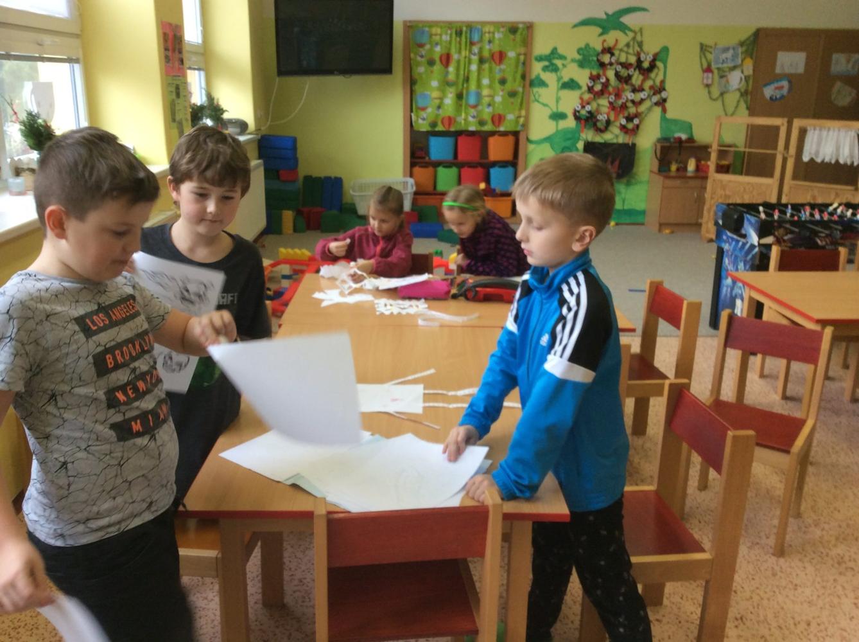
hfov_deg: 56.9
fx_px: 793
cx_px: 430
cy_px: 321
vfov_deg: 44.0
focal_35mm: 32
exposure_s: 1/25
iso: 50
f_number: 2.4
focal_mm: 3.3
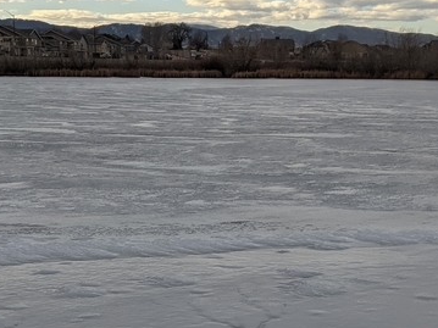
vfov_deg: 18.6
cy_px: 324
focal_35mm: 77
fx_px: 974
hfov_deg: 25.3
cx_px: 240
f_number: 1.8
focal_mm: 4.44
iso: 56
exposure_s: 1/1957
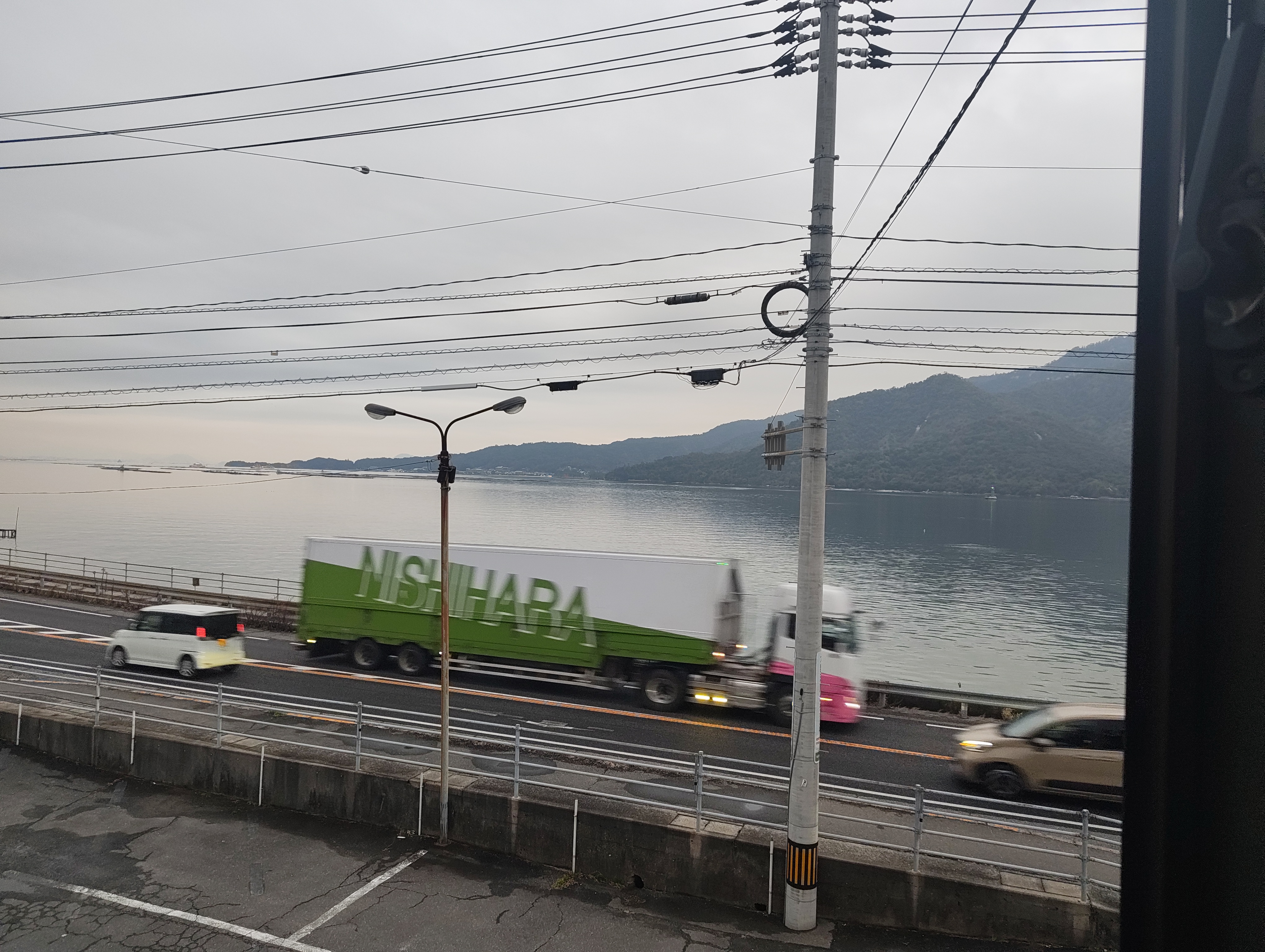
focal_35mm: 24
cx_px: 632
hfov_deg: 71.5
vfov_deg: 56.9
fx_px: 878
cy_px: 476
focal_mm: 5.56
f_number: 1.88
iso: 156
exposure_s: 1/50
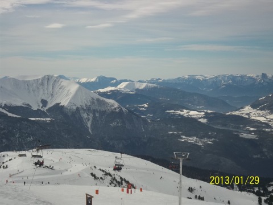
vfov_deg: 17.2
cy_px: 102
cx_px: 136
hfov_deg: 22.8
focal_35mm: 86
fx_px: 678
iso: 80
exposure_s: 1/250
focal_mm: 15.4
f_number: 11
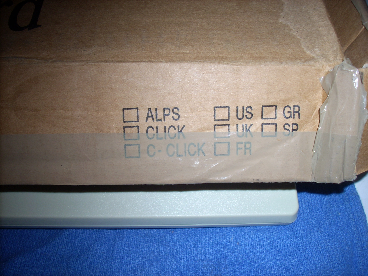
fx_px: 393
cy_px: 138
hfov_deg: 50.1
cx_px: 184
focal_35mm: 37
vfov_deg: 38.7
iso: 64
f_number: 5.6
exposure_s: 1/60
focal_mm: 6.2
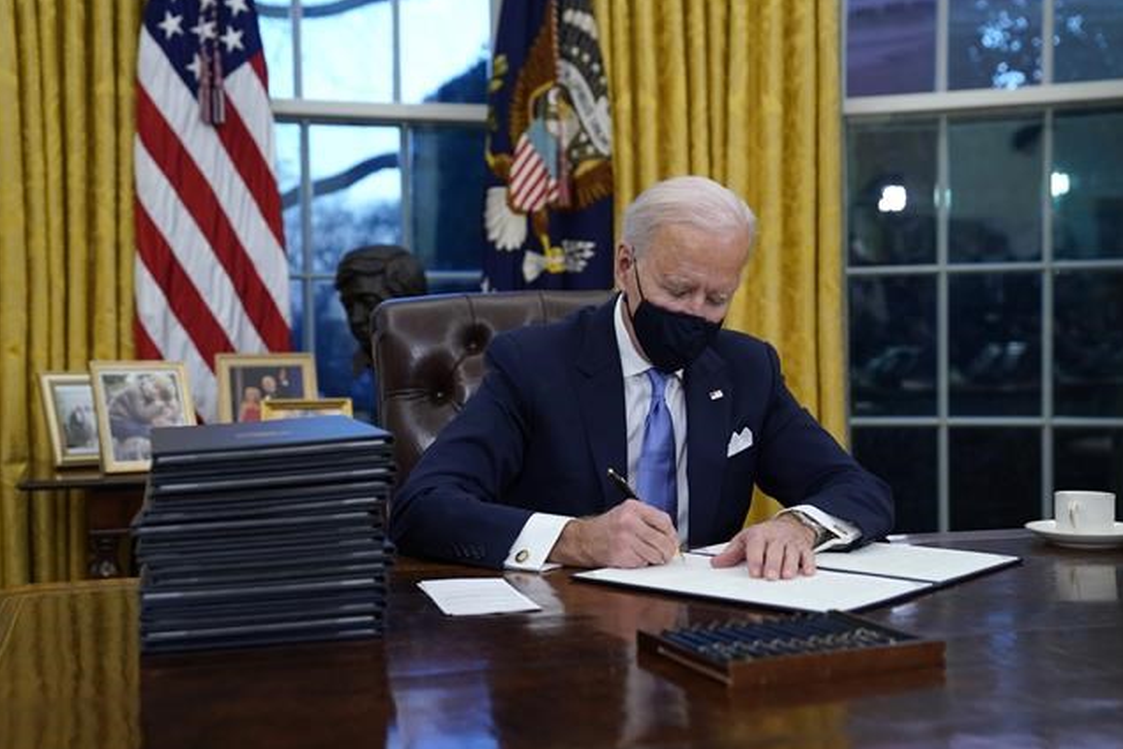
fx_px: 1435
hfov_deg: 42.7
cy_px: 374
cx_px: 560
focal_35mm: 46
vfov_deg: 29.2
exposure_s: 1/500
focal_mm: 45
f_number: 3.2
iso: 2000
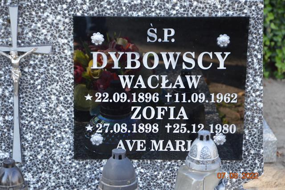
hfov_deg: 16.1
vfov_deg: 10.7
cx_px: 142
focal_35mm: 128
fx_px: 1009
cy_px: 95
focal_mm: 85
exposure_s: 1/125
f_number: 5.6
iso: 280
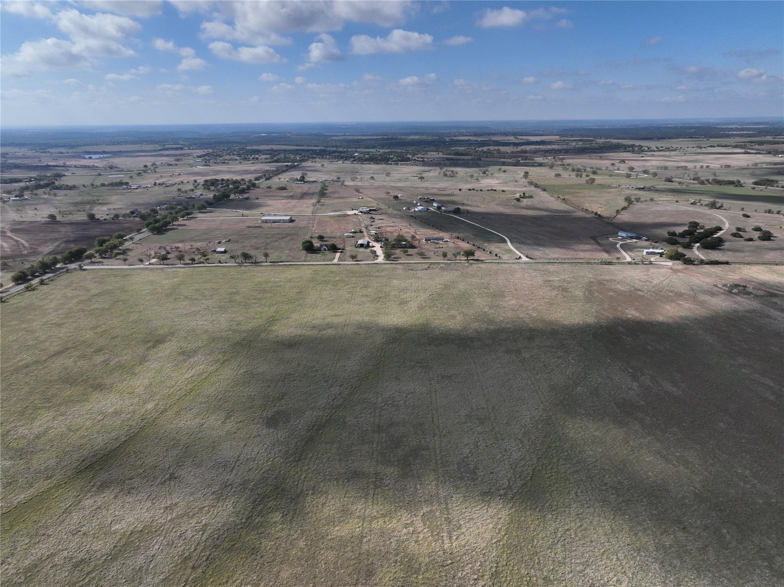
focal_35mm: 24
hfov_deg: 71.6
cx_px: 392
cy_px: 294
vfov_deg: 56.8
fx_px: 543
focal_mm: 12.29
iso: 100
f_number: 4.5
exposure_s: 1/2000
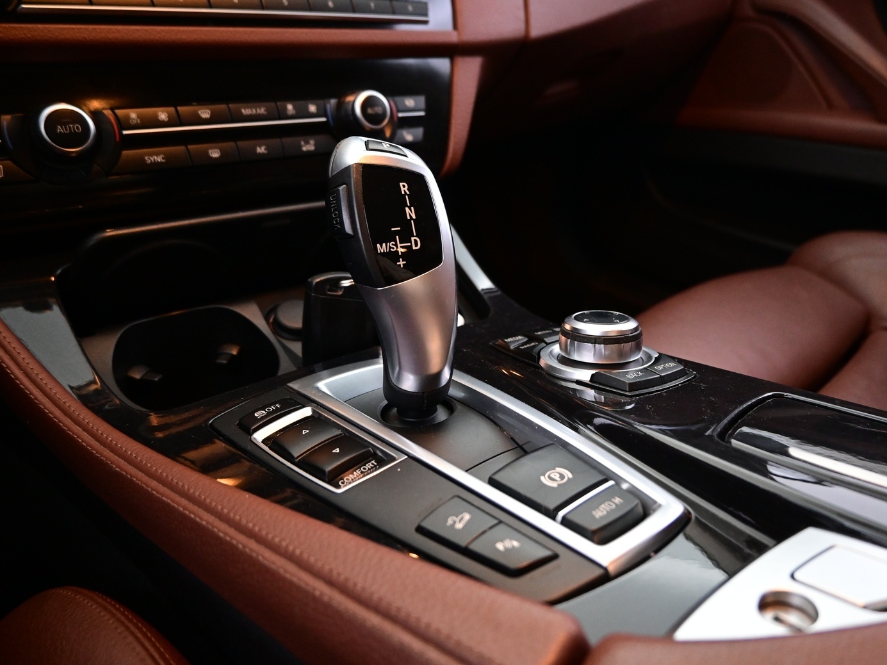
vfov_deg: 51.3
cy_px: 325
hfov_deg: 64.9
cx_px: 515
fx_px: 692
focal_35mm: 27
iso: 2200
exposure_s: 1/25
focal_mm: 16
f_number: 3.5
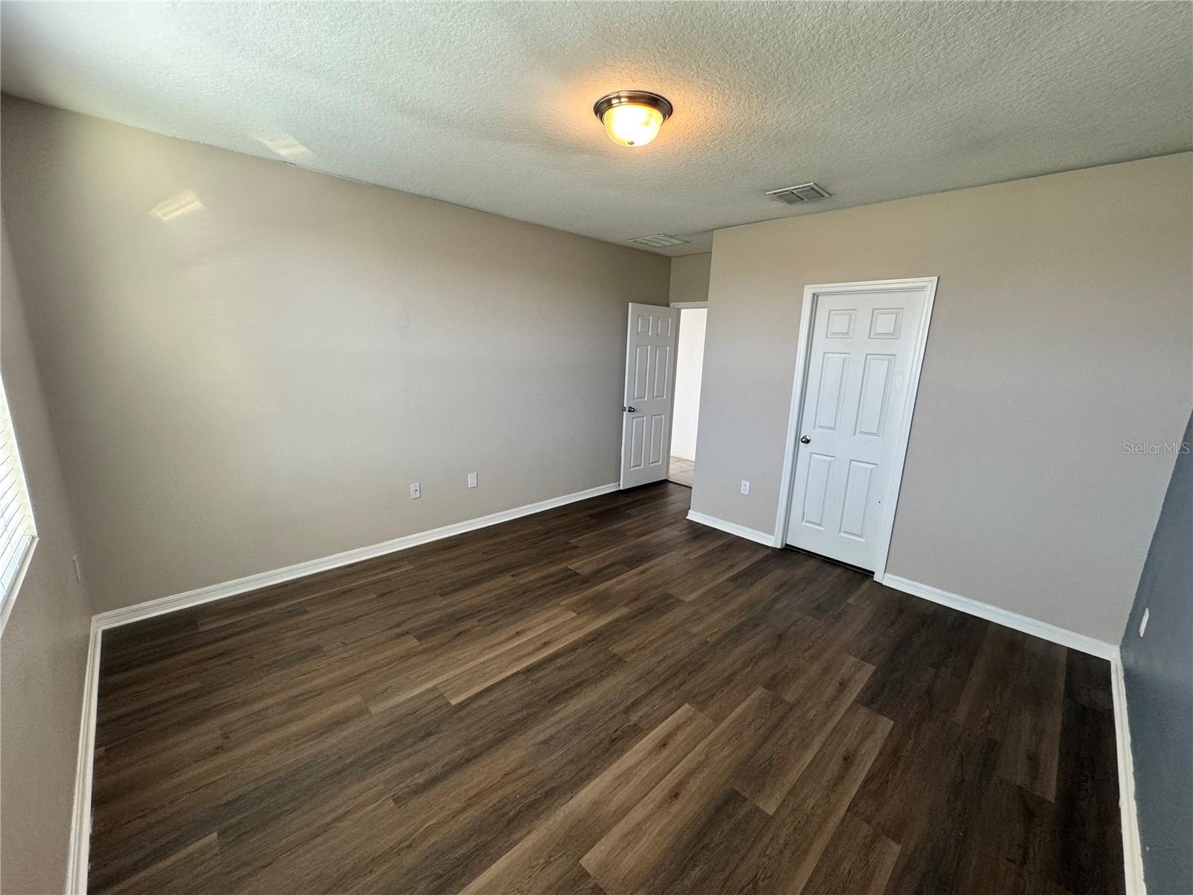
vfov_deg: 85.7
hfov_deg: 102.1
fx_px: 482
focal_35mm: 14
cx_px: 596
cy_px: 448
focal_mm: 2.22
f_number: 2.2
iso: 160
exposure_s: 1/120
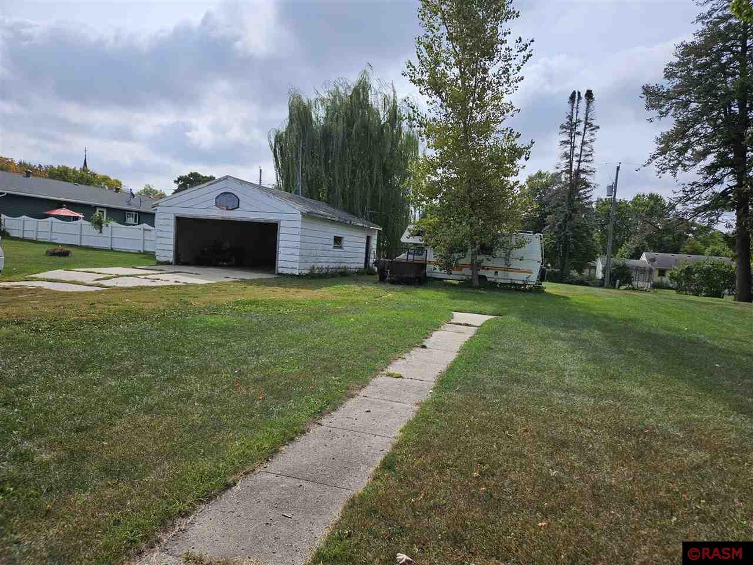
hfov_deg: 73.9
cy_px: 282
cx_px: 376
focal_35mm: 23
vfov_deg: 58.9
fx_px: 500
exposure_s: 1/2565
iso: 25
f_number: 1.8
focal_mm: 5.4
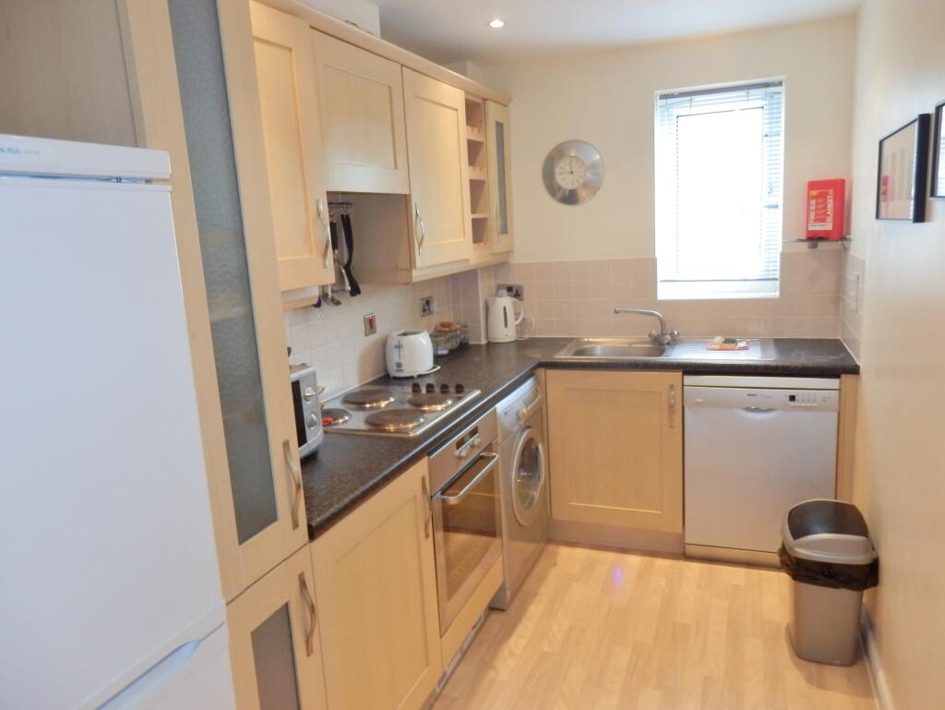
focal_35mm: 25
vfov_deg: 54.9
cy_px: 355
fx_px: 683
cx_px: 472
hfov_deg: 69.4
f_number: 3
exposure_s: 1/30
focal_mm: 4.5
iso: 200
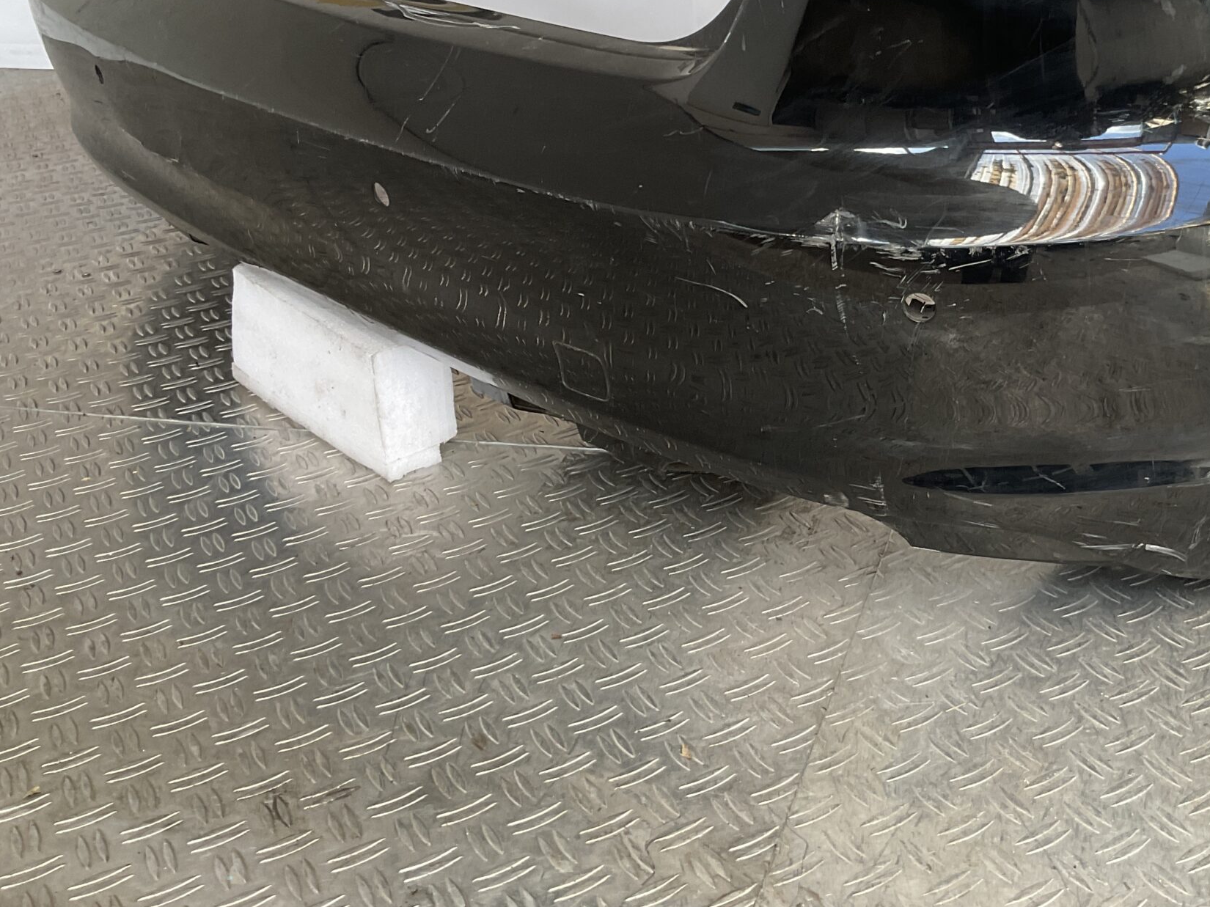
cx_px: 879
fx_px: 1573
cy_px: 205
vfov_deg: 31.5
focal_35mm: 45
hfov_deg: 41.1
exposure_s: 1/120
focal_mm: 3
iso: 32
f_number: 1.8
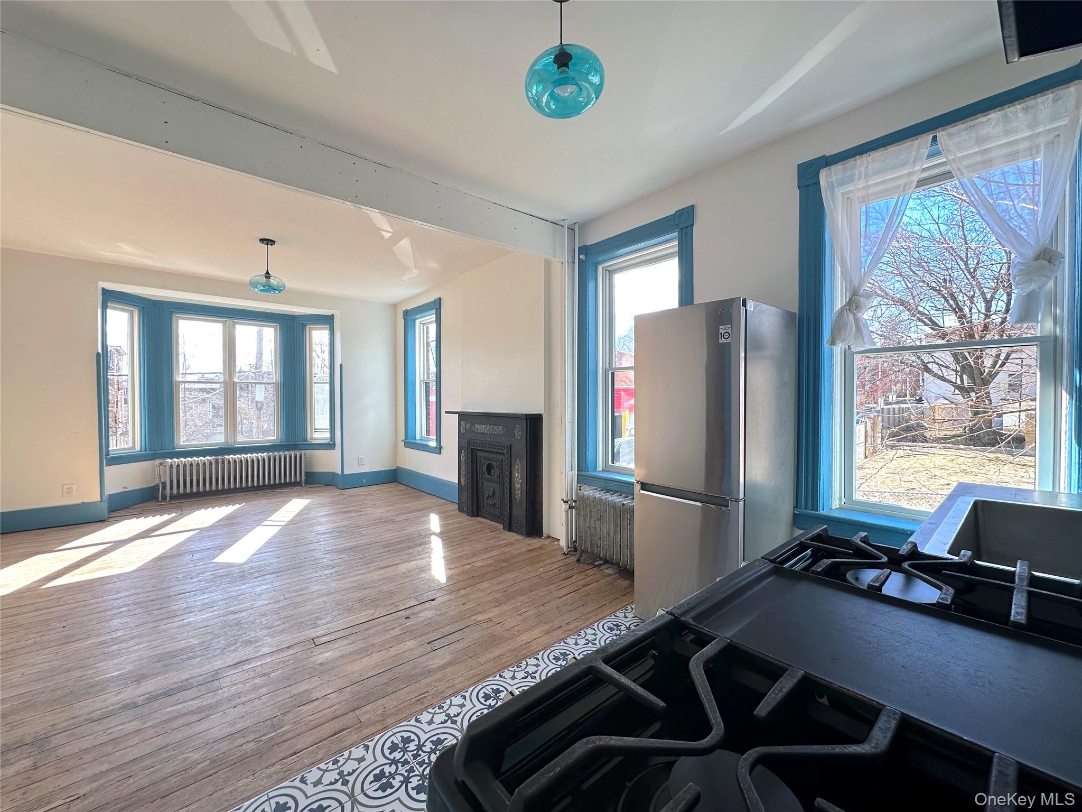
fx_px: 438
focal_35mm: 14
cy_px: 406
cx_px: 541
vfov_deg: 85.7
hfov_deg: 102.1
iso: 40
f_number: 2.2
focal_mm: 2.22
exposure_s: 1/99
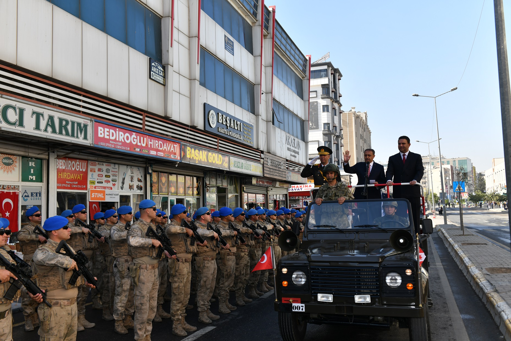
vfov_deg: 38.9
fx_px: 483
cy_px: 170
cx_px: 256
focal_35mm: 34
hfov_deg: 55.8
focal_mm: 34
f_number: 6.3
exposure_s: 1/160
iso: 80
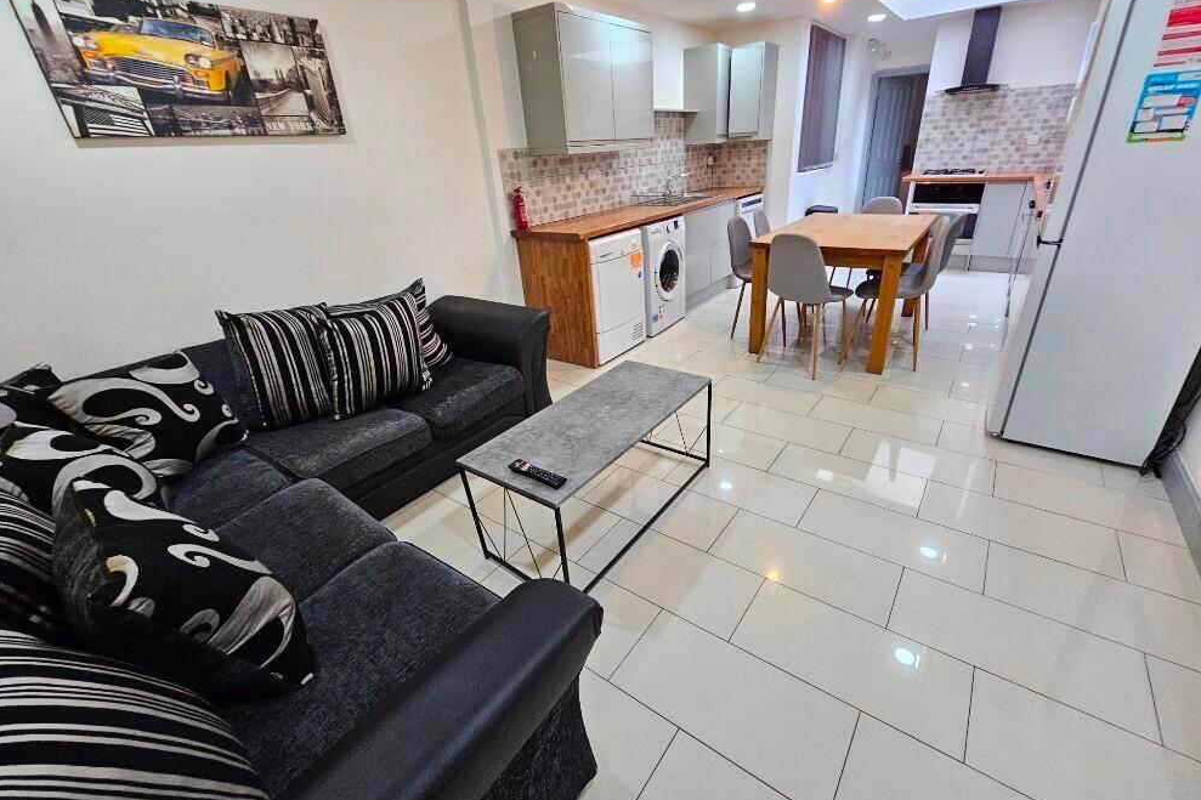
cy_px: 391
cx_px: 619
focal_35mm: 14
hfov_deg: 104.2
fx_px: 467
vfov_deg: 81.2
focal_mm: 2.2
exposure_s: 1/77
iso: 320
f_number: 2.2
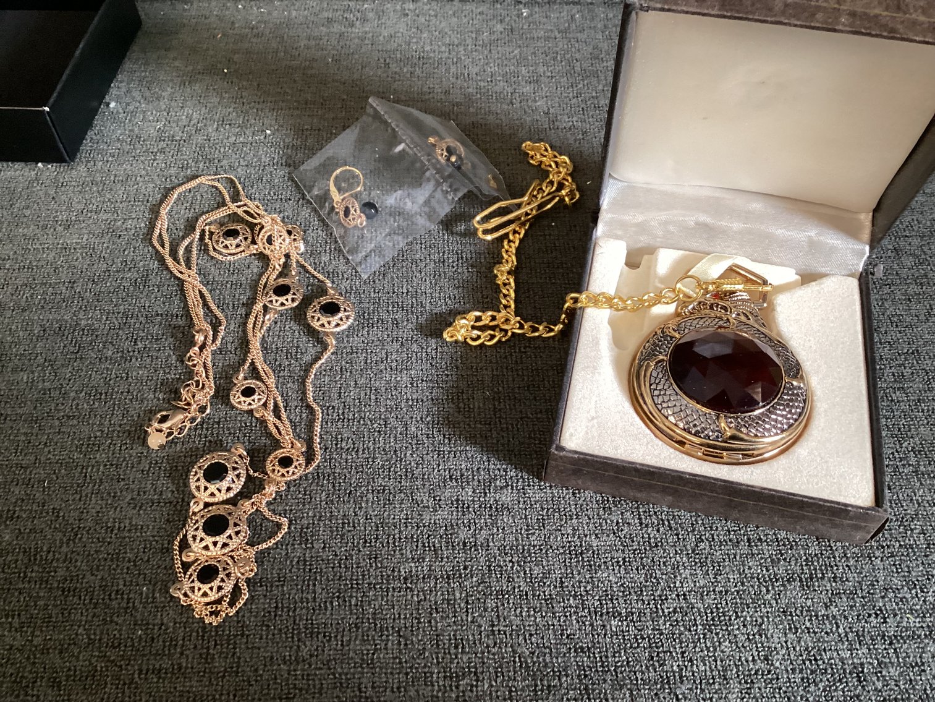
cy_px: 351
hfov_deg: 58.3
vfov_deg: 45.4
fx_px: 837
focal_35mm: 31
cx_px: 468
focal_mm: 3.3
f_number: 2.4
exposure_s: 1/50
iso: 250
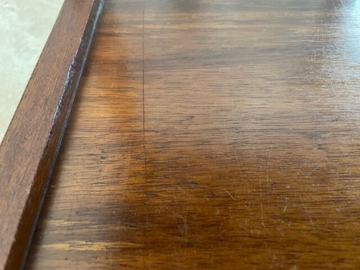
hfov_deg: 67.3
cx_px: 180
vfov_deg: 53.1
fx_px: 270
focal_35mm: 26
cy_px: 135
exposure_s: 1/32
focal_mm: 4.2
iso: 640
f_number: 1.6
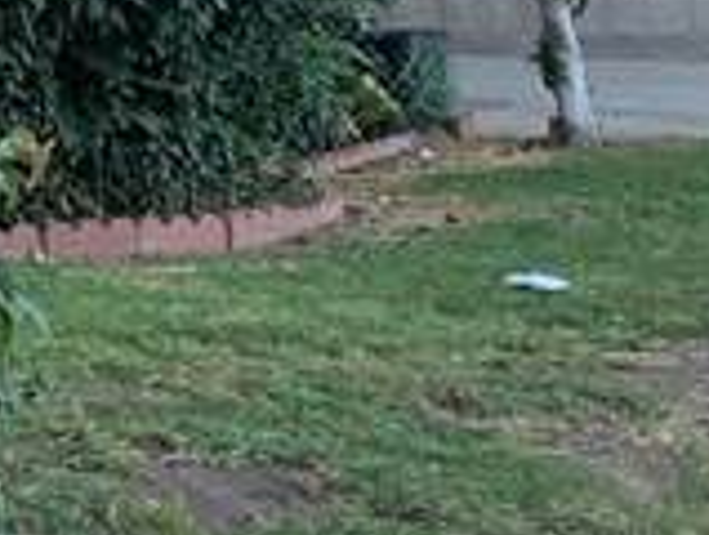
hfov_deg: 10.1
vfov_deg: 8.3
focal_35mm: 167
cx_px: -1052
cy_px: -638
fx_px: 3428
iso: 25
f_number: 1.8
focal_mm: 4.25
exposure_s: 1/142
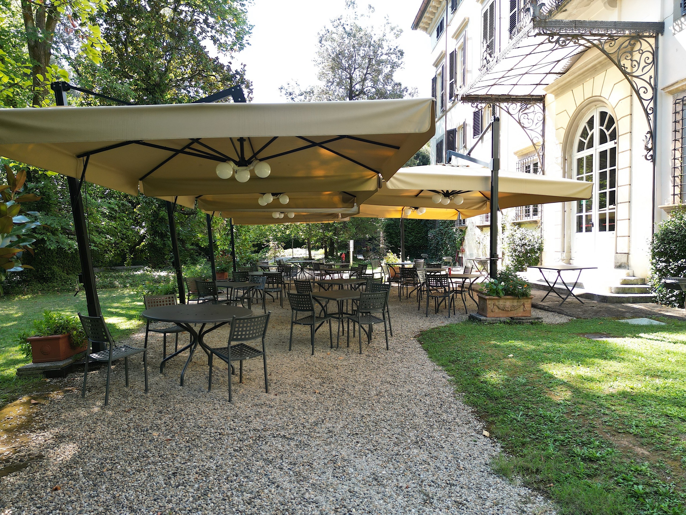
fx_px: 476
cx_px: 343
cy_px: 258
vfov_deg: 56.8
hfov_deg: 71.6
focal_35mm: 24
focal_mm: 6.72
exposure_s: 1/250
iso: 100
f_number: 1.7
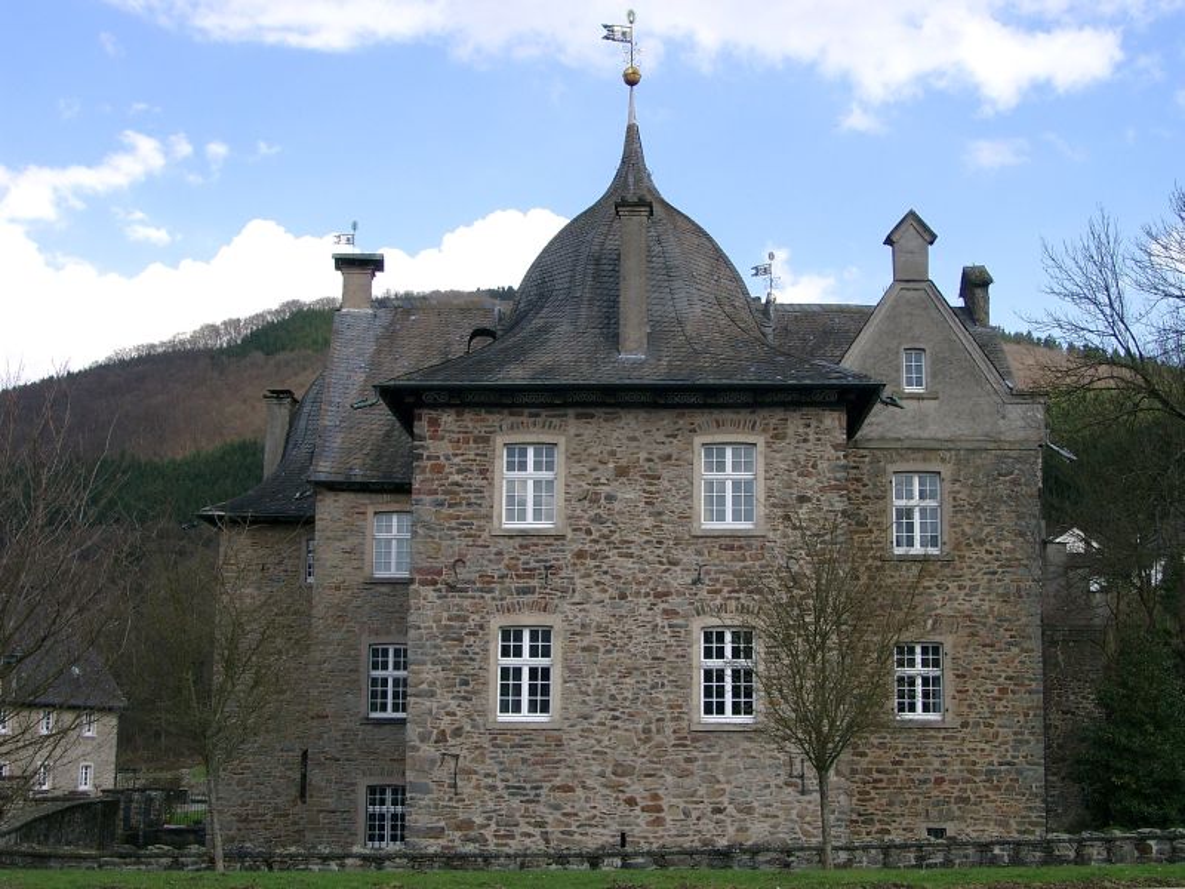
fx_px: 1609
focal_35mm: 47
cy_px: 444
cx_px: 592
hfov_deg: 40.4
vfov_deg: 30.9
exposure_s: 1/384
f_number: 4
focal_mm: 9.82
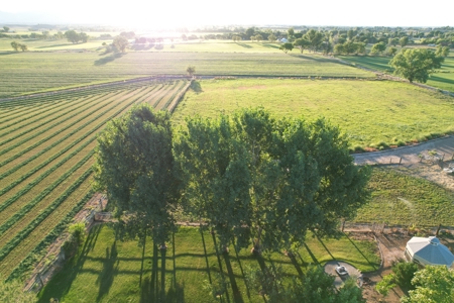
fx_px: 277
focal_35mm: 22
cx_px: 227
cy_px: 152
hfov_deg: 78.6
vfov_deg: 57.2
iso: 100
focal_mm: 8.38
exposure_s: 1/250
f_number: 2.8
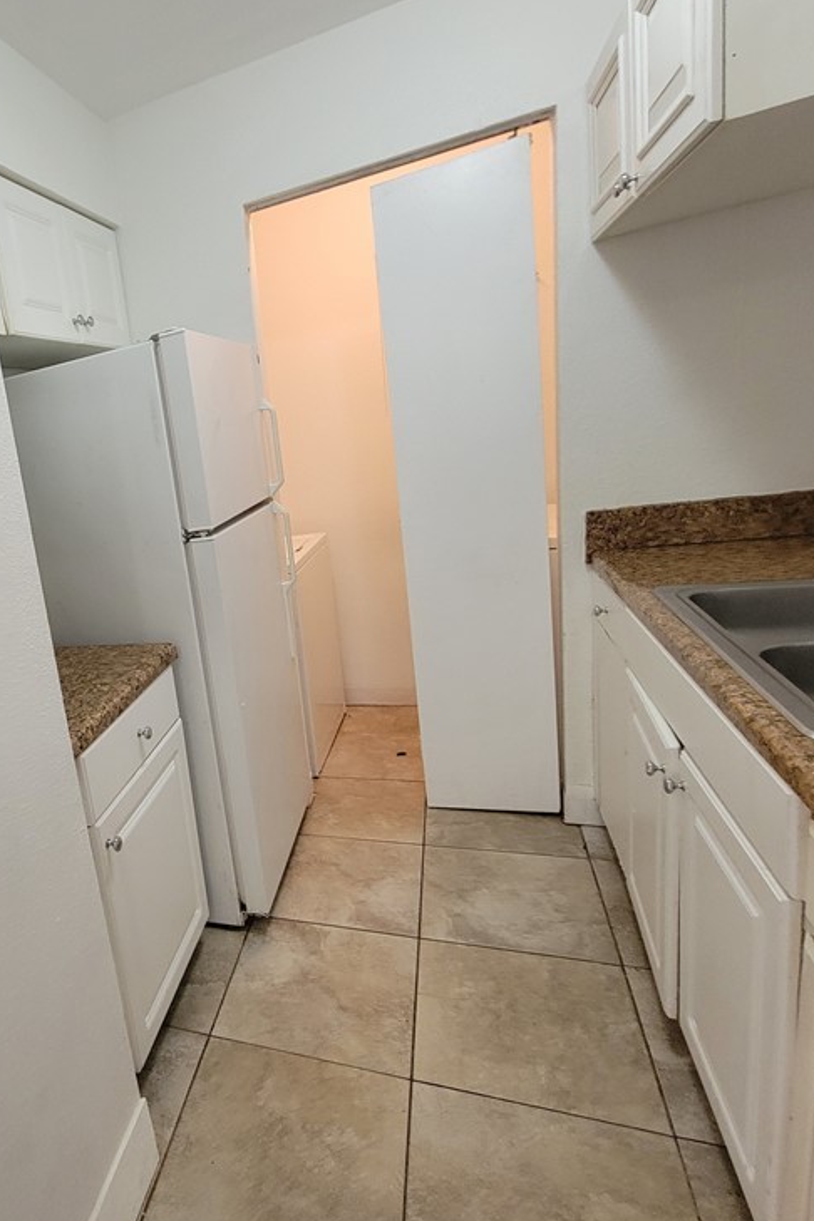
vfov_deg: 86.9
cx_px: 116
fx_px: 644
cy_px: 625
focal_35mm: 19
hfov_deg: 57.5
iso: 320
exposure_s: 1/60
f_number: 2.2
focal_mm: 2.2
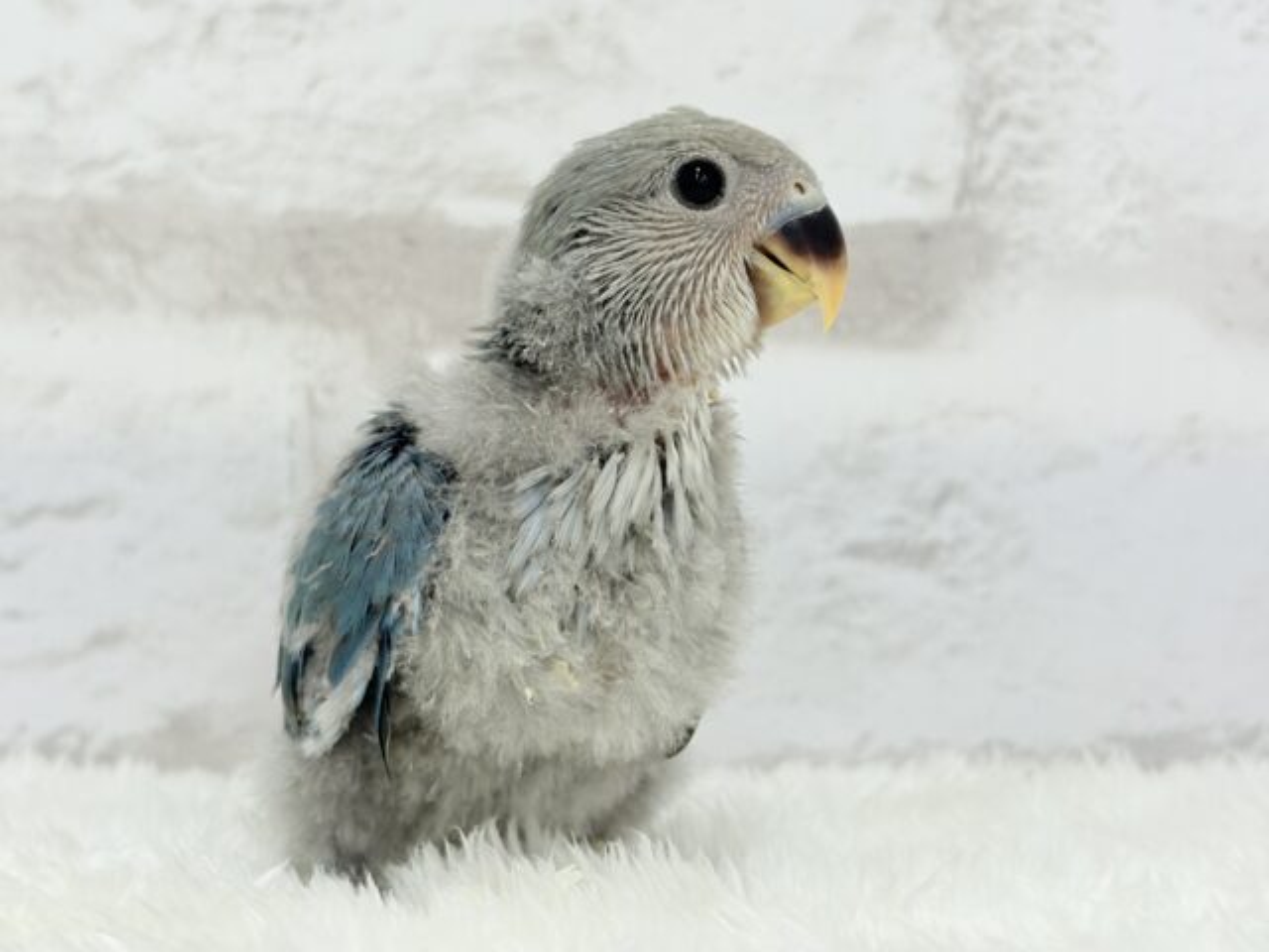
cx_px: 634
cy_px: 476
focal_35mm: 52
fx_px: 1906
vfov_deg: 28.0
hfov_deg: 36.8
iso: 80
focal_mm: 5.96
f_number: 1.6
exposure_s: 1/100
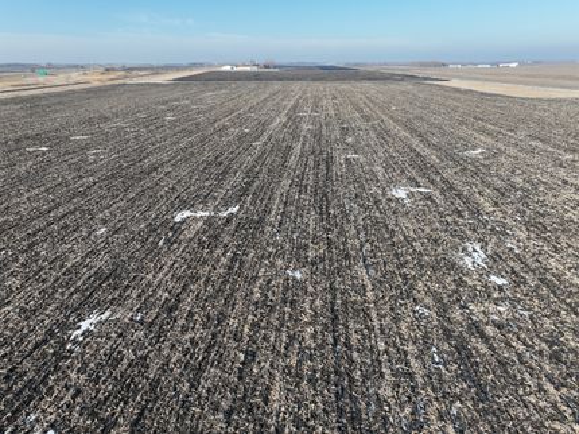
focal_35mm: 24
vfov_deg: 56.8
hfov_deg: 71.6
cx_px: 290
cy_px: 217
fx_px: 401
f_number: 2.8
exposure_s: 1/1250
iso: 150
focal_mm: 12.29
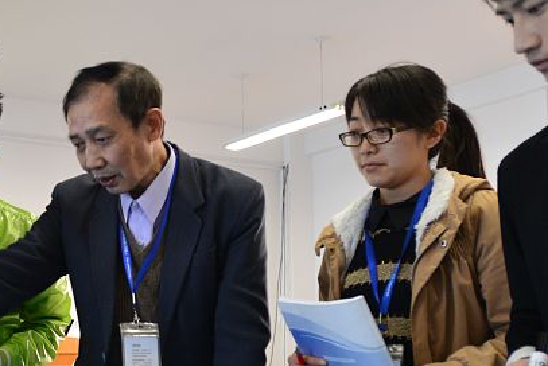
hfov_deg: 33.7
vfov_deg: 23.7
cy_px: 310
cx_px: 57
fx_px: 853
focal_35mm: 56
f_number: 2.8
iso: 800
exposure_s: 1/30
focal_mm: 19
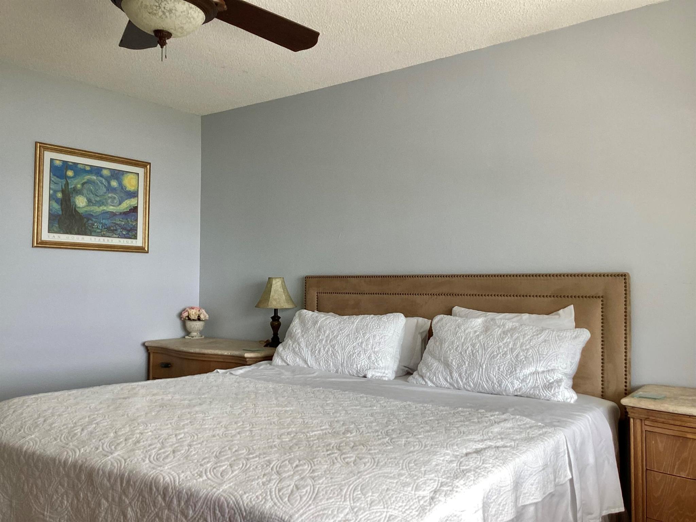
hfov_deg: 58.4
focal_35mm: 31
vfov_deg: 45.4
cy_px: 261
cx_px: 348
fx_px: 623
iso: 25
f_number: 2.4
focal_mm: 3.3
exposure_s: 1/120
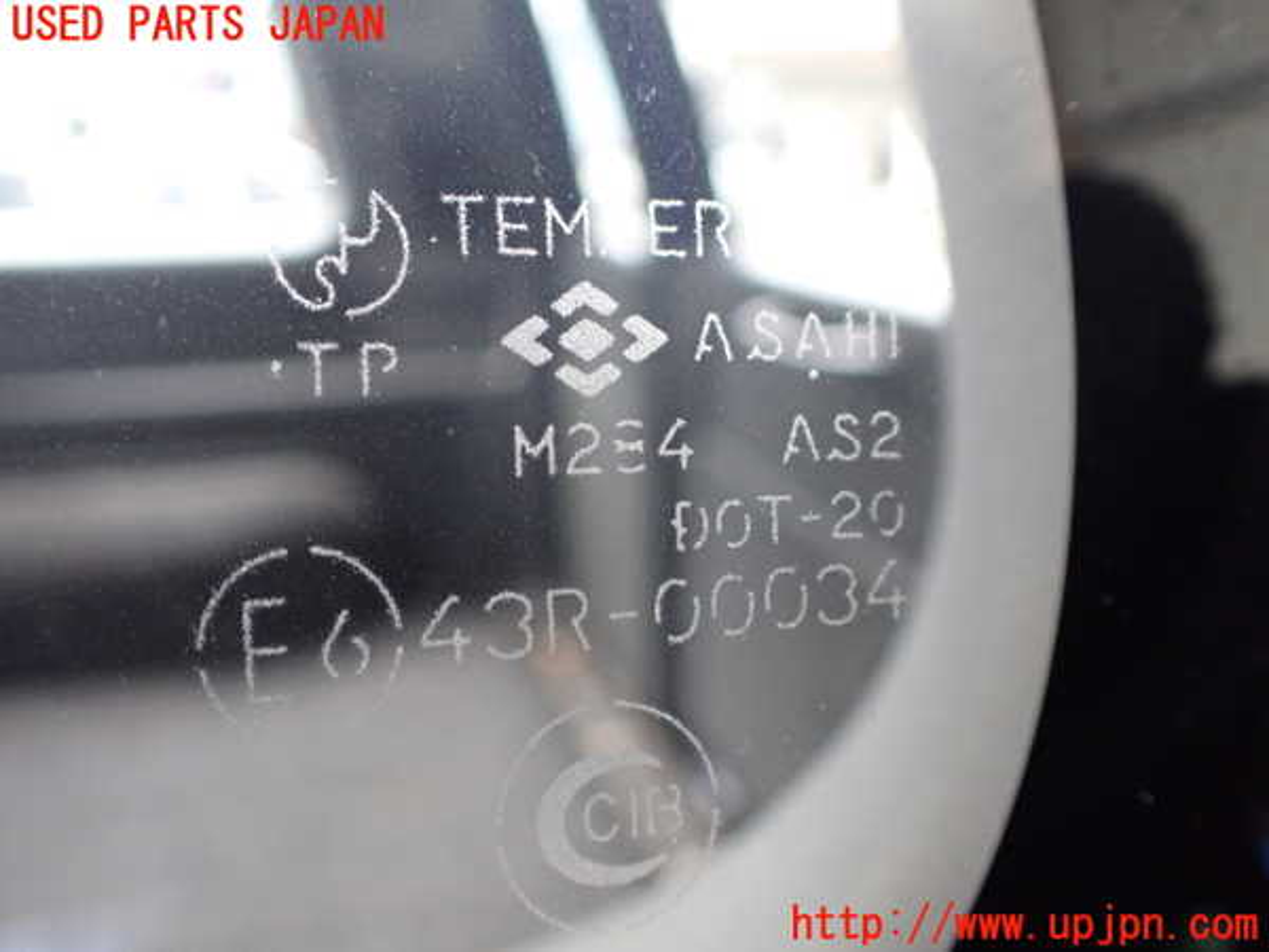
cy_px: 476
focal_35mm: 30
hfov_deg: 60.0
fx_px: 1100
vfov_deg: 46.8
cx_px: 634
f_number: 2.3
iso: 500
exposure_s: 1/125
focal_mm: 5.4
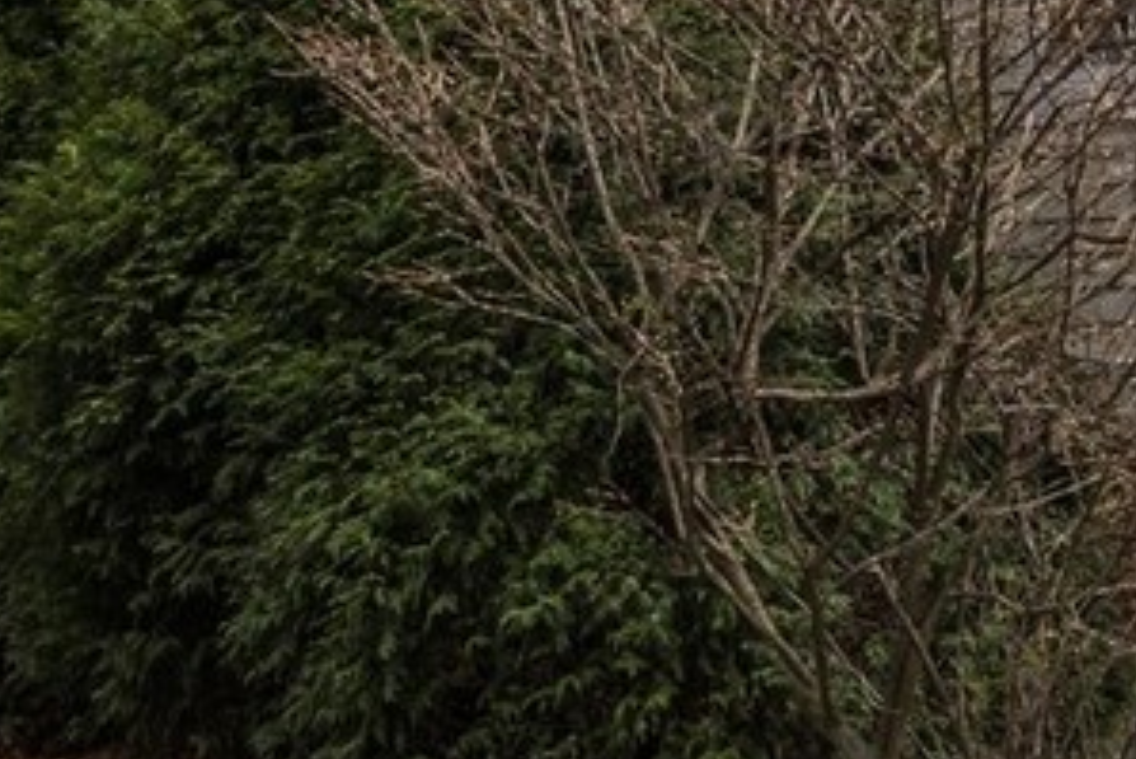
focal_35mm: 261
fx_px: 8240
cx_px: 2415
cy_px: -801
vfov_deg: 5.2
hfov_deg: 7.5
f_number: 8
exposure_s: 1/1000
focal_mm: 48
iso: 200
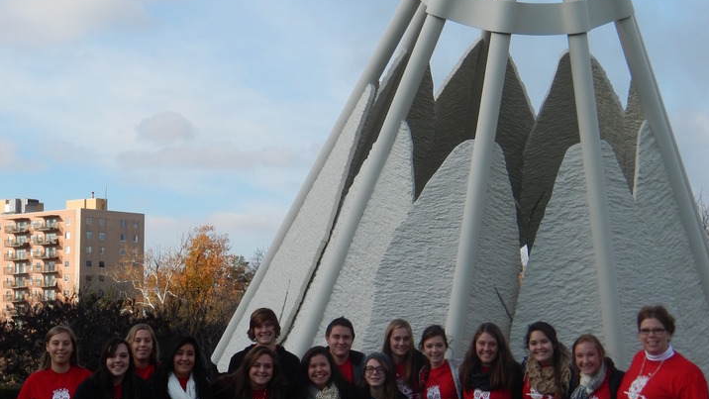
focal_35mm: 73
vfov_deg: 16.5
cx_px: 355
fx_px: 1373
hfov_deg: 29.0
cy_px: 183
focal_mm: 8.9
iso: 125
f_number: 4
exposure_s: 1/800
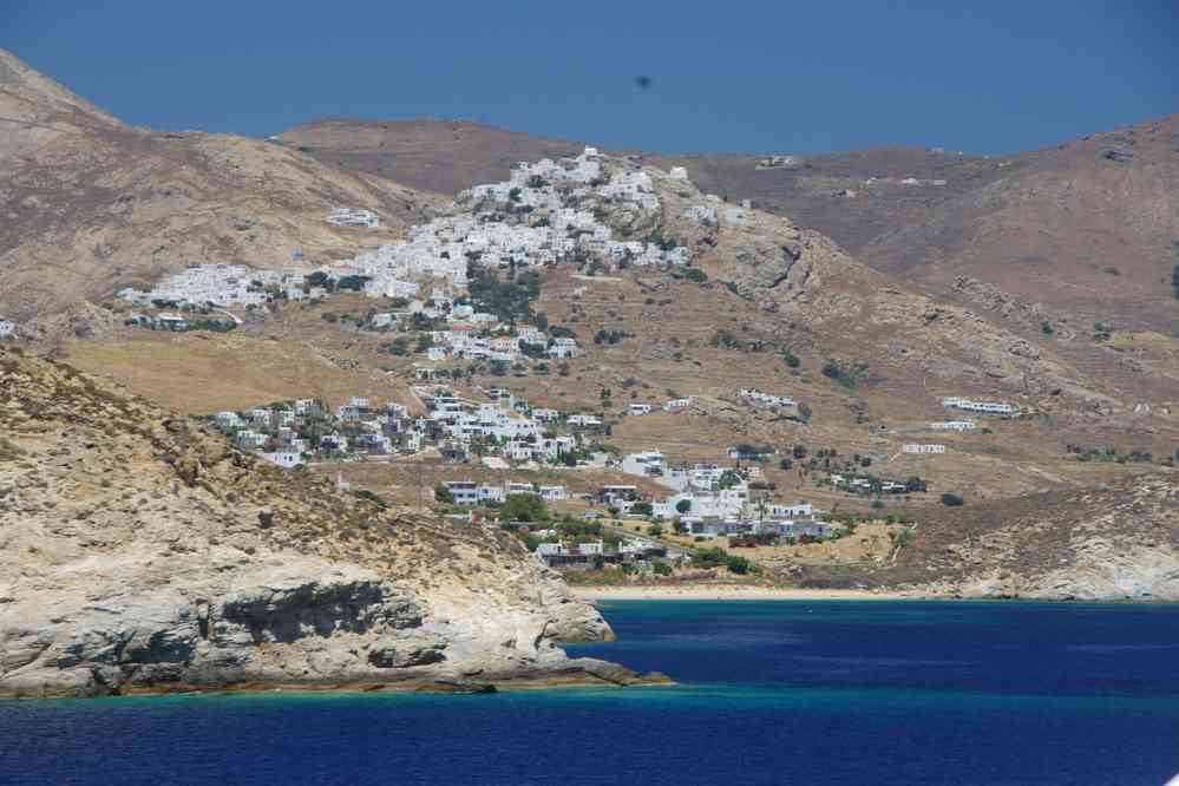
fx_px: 1906
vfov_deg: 23.3
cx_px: 590
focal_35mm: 58
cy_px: 393
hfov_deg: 34.4
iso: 200
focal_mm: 38.8
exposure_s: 1/80
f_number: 11
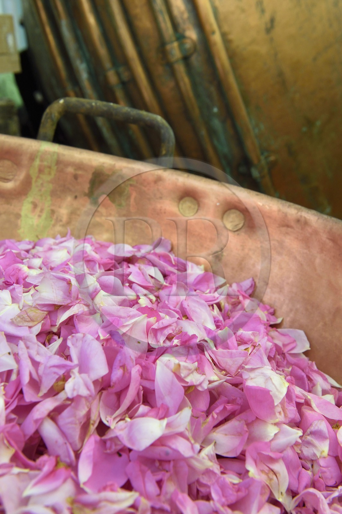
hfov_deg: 30.5
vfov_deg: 44.5
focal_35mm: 44
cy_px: 257
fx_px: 628
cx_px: 171
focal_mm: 44
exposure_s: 1/80
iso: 1600
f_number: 10
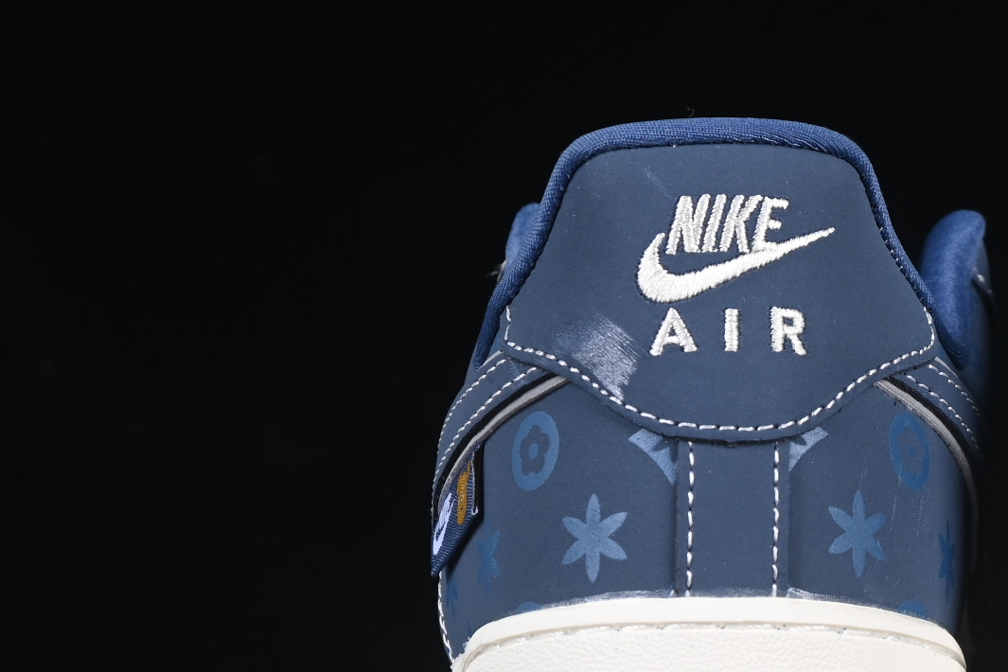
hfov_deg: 10.4
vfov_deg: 7.0
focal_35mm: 196
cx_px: 1058
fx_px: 5488
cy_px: 339
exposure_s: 1/60
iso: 160
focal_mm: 50
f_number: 6.3
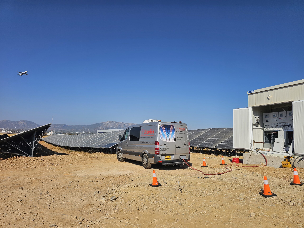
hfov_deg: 73.9
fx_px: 202
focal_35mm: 23
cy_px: 114
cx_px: 152
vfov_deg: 58.9
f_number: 1.7
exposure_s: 1/1700
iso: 10
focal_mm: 6.3
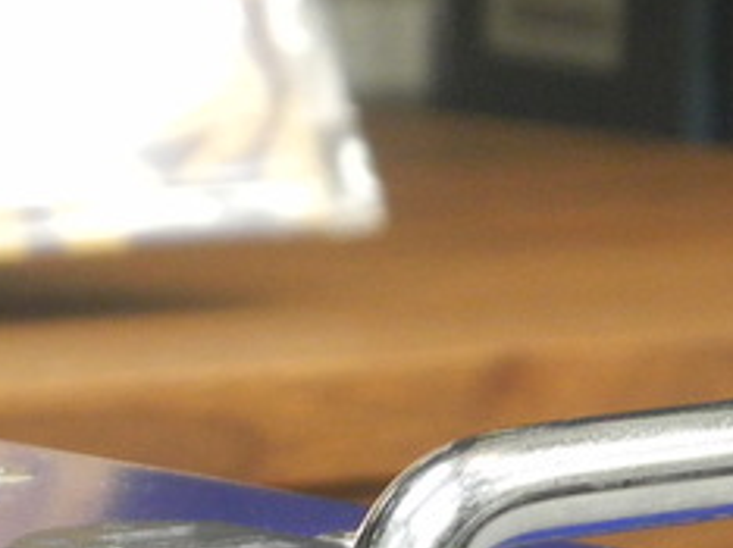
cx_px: 100
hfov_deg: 4.6
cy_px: 990
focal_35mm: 431
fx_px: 9117
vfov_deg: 3.4
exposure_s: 1/16.1
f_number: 4.5
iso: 400
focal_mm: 22.5
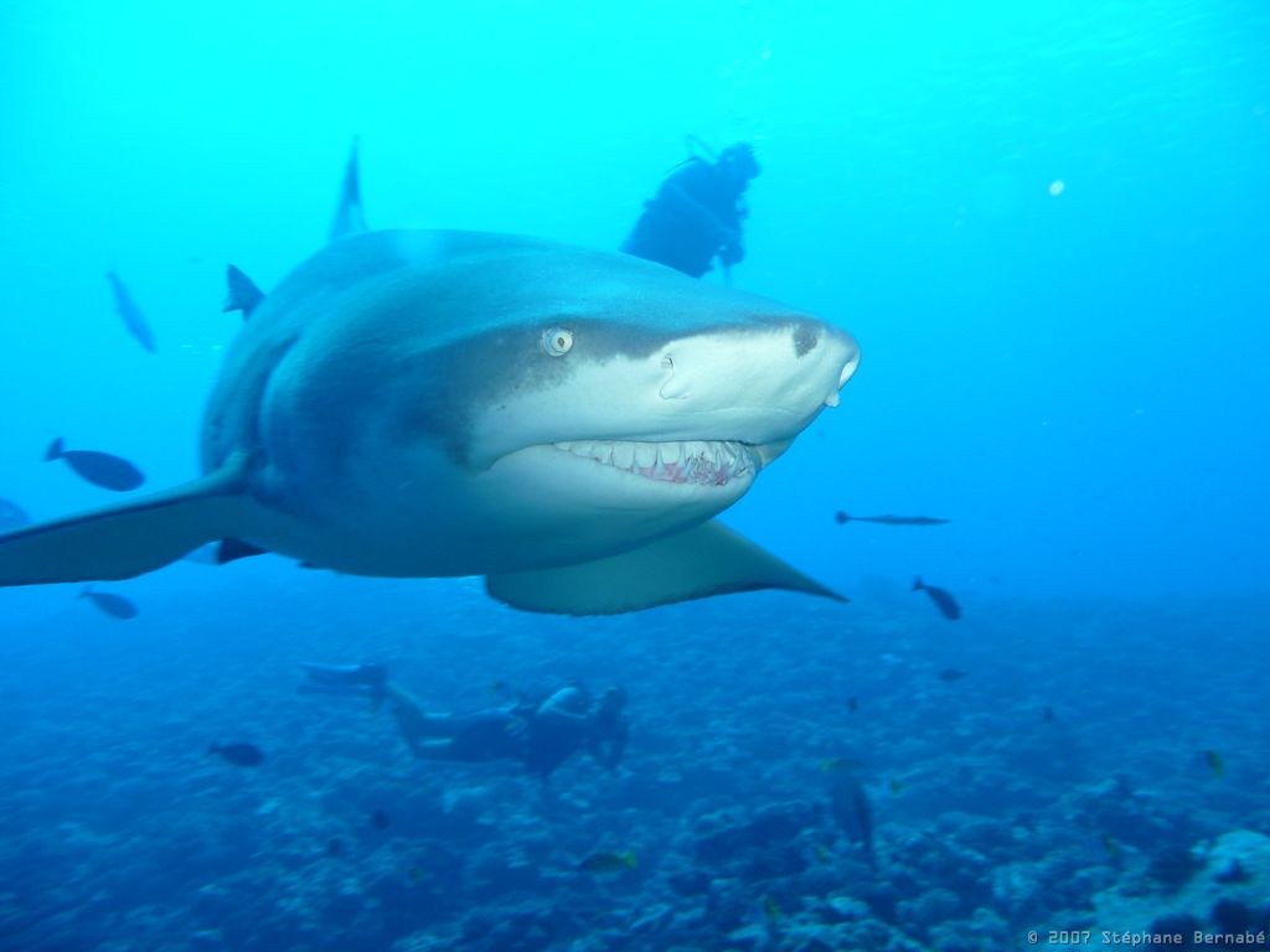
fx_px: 1027
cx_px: 635
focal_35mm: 28
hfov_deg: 63.4
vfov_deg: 49.7
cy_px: 476
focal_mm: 4.6
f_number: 3.3
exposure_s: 1/125
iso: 100
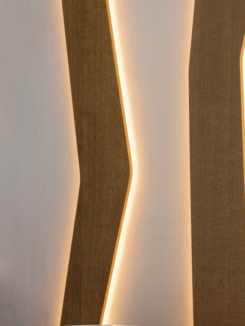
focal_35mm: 119
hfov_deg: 11.7
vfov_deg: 16.5
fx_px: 1123
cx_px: -165
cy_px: 159
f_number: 7.1
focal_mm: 42
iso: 200
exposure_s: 1/13
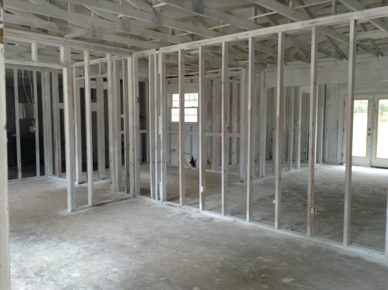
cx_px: 194
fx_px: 369
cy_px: 145
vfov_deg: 42.8
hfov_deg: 55.4
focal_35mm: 33
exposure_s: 1/24
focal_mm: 3.3
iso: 40
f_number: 2.4
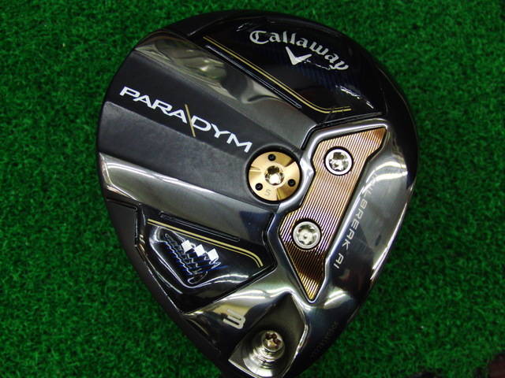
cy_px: 189
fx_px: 540
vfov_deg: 38.7
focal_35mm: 37
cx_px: 252
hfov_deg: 50.1
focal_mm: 6.42
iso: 320
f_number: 3.6
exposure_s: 1/80
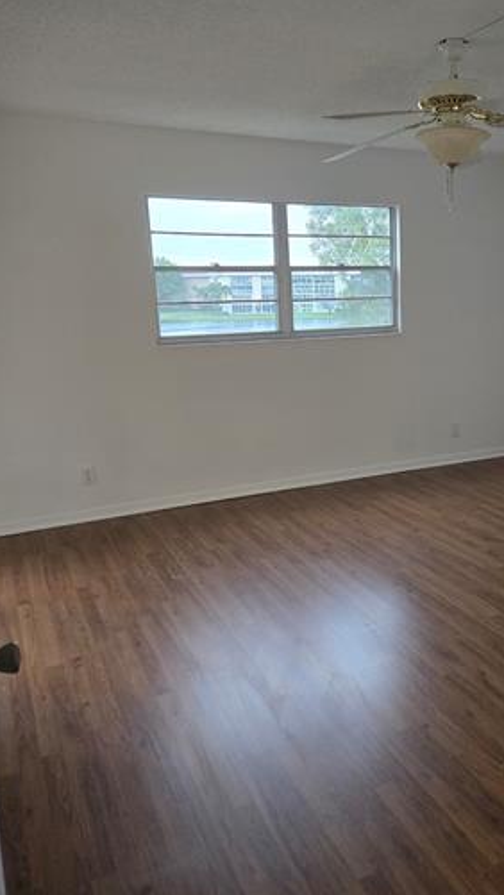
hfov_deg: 37.7
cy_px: 416
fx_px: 712
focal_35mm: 30
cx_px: 393
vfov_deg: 64.2
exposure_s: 1/120
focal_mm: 5.4
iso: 500
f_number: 1.8
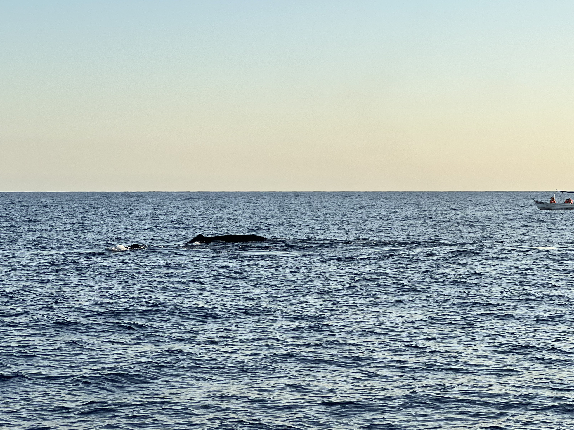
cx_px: 309
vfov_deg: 15.2
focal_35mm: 97
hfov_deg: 20.2
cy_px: 207
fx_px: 1608
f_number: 2.8
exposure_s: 1/455
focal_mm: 9
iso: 32
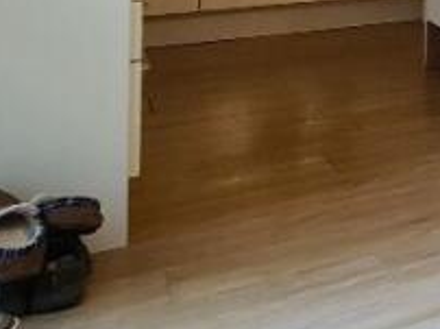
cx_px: 897
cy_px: -150
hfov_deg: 18.3
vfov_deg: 19.6
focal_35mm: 66
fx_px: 838
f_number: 2.2
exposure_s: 1/33
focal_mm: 2.22
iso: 320
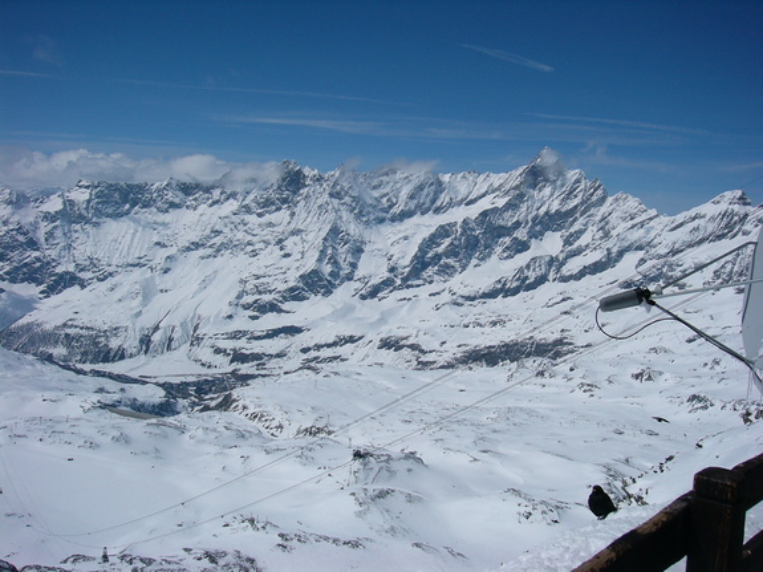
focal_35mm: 35
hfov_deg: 52.6
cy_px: 286
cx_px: 382
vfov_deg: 40.7
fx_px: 771
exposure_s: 1/800
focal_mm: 5.8
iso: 50
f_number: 8
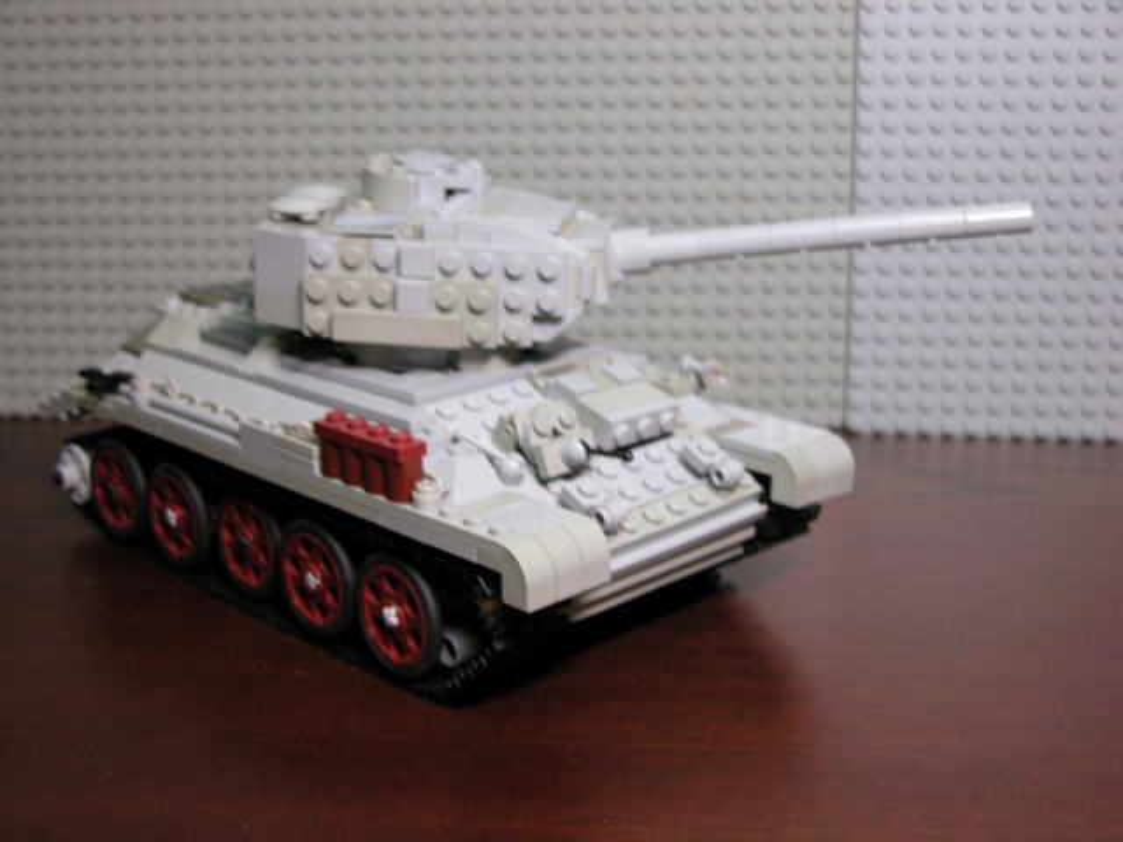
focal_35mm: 50
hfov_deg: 38.2
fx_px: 1622
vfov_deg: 29.1
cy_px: 421
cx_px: 562
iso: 105
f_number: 3
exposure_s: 1/6.9
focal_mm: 12.7
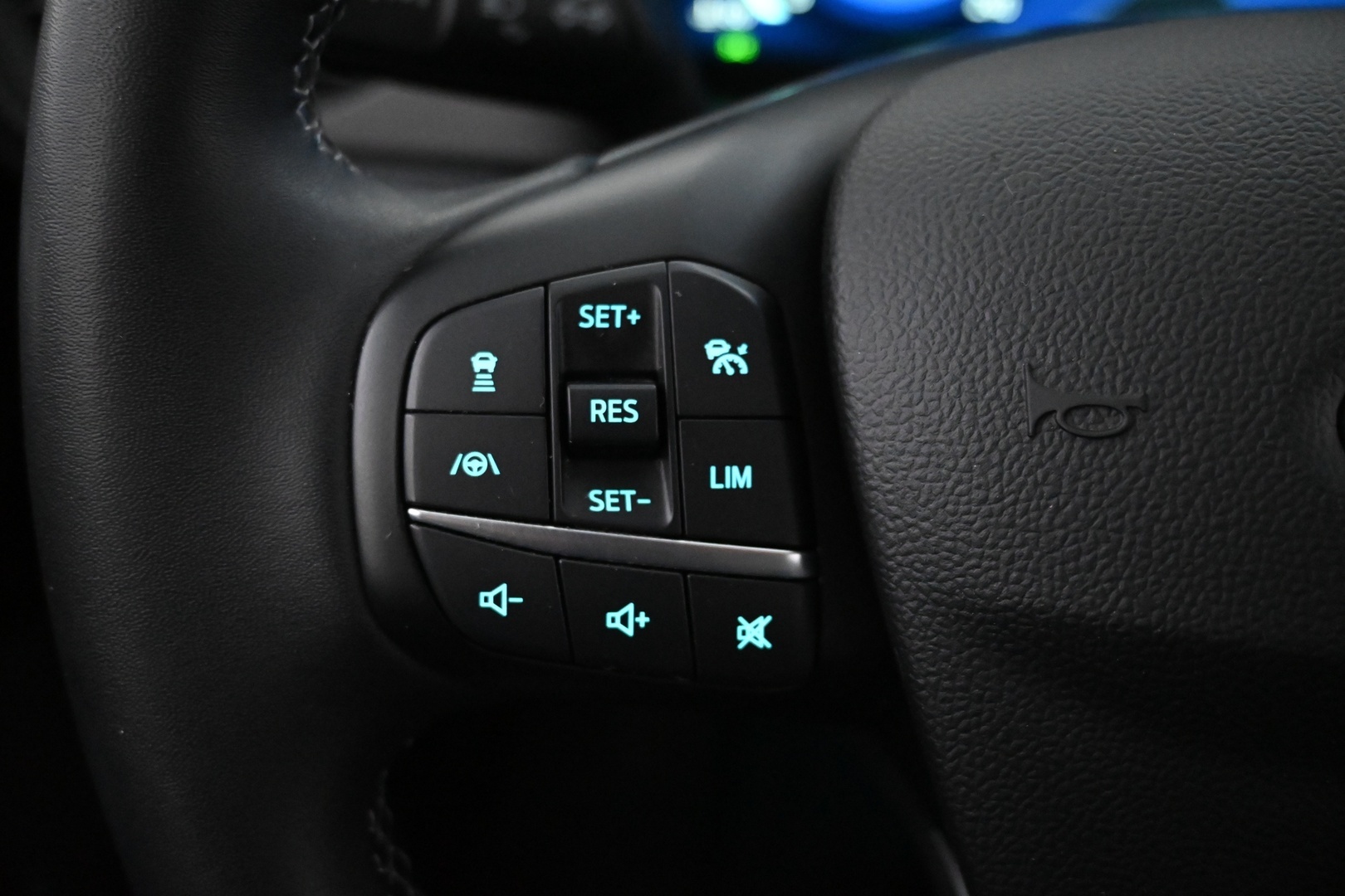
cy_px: 448
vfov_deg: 39.1
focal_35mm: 34
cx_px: 672
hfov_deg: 56.1
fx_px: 1261
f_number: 4
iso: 8000
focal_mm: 22.5
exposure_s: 1/40
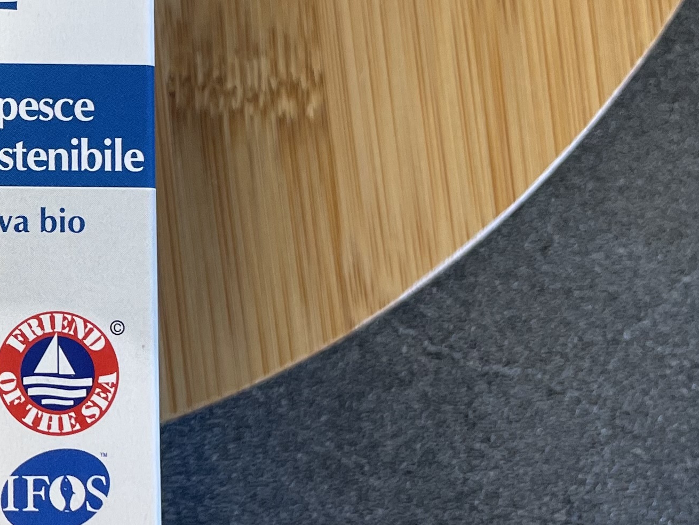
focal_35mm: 80
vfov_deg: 18.4
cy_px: 243
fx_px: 1616
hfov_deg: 22.4
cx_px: -149
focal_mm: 4.2
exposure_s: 1/100
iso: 64
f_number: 1.6
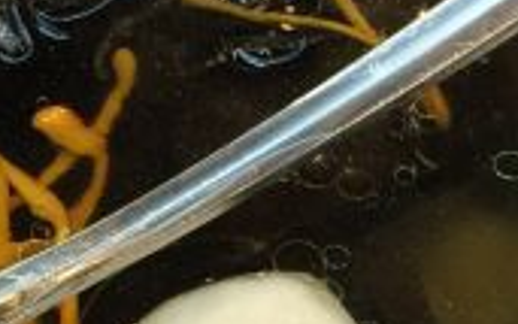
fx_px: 1779
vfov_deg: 10.3
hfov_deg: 16.6
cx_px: 250
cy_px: 336
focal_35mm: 126
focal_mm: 4.15
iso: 50
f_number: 2.2
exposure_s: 1/33
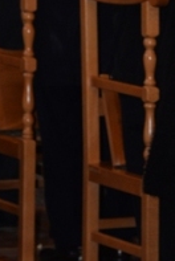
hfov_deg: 3.6
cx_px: 347
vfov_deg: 5.4
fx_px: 2761
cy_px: 140
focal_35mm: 380
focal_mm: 78
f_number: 5.6
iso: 1000
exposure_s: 1/80
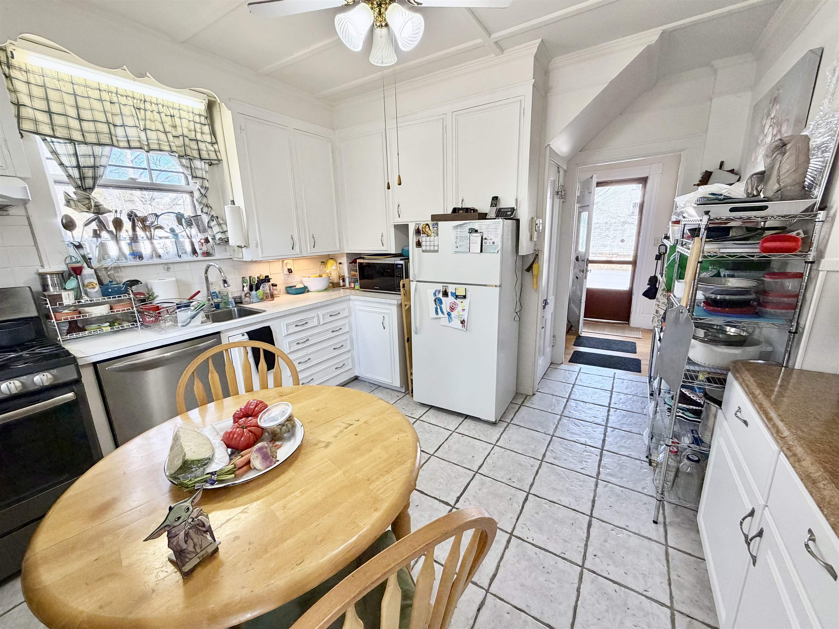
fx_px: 339
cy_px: 314
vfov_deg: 85.7
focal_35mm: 14
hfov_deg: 102.1
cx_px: 420
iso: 250
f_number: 2.2
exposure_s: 1/120
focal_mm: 2.22
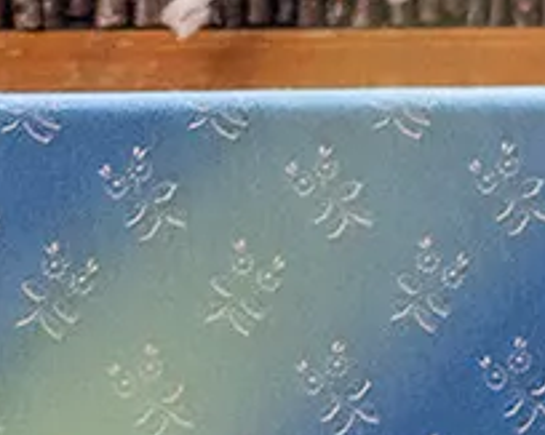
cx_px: 2089
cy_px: -283
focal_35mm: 813
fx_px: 13107
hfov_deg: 2.3
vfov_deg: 1.9
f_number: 3.2
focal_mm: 92
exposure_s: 1/125
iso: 1000
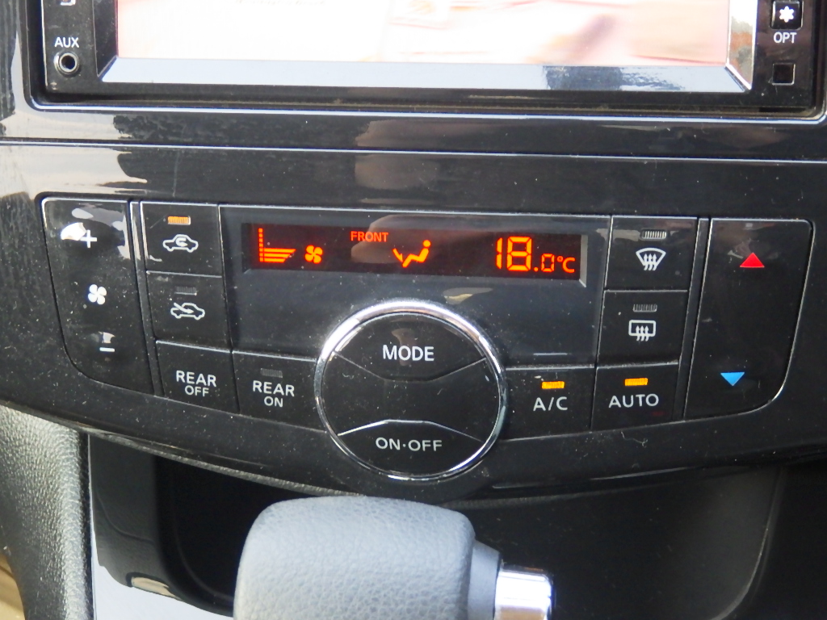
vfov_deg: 23.7
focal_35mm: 62
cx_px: 414
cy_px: 310
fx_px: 1481
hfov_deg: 31.2
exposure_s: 1/60
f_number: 4.6
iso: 800
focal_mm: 11.1
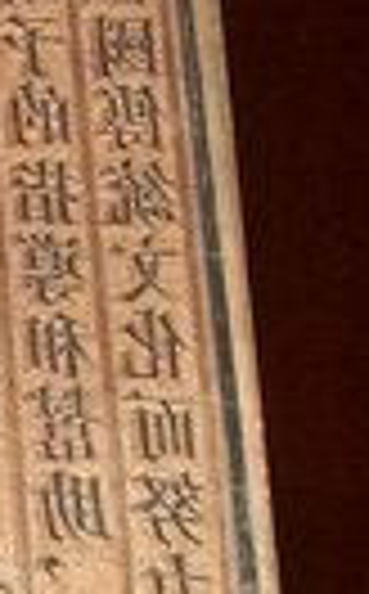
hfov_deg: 4.8
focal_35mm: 252
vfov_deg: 8.3
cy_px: 104
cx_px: -954
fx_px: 4073
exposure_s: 1/60
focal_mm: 8.2
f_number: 3.1
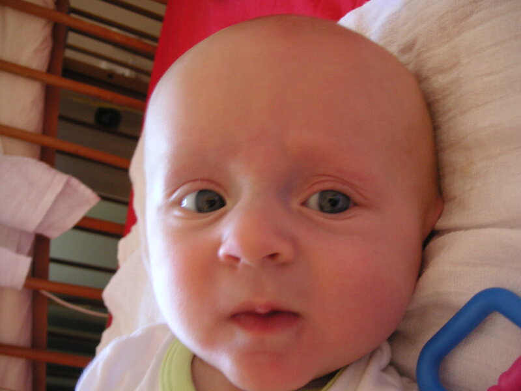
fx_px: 557
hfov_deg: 50.1
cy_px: 196
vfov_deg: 38.7
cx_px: 260
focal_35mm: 37
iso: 100
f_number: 2.8
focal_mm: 6.1
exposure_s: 1/10
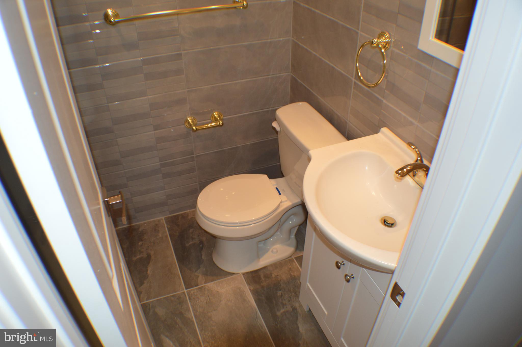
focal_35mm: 33
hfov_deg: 57.3
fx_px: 478
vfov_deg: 39.9
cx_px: 261
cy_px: 174
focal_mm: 22
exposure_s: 1/100
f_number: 3.5
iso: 400
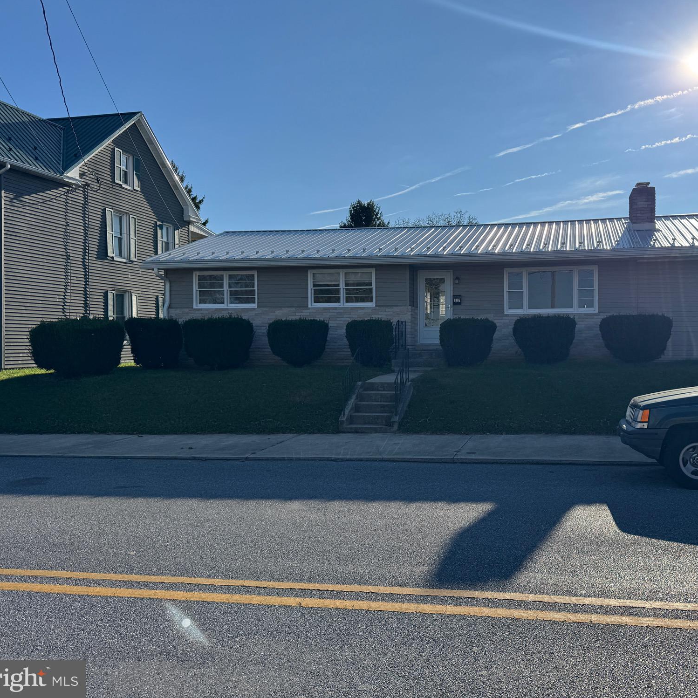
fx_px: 662
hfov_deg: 54.8
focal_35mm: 29
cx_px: 446
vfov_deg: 55.6
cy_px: 341
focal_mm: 6.76
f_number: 1.78
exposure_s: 1/7092
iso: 80
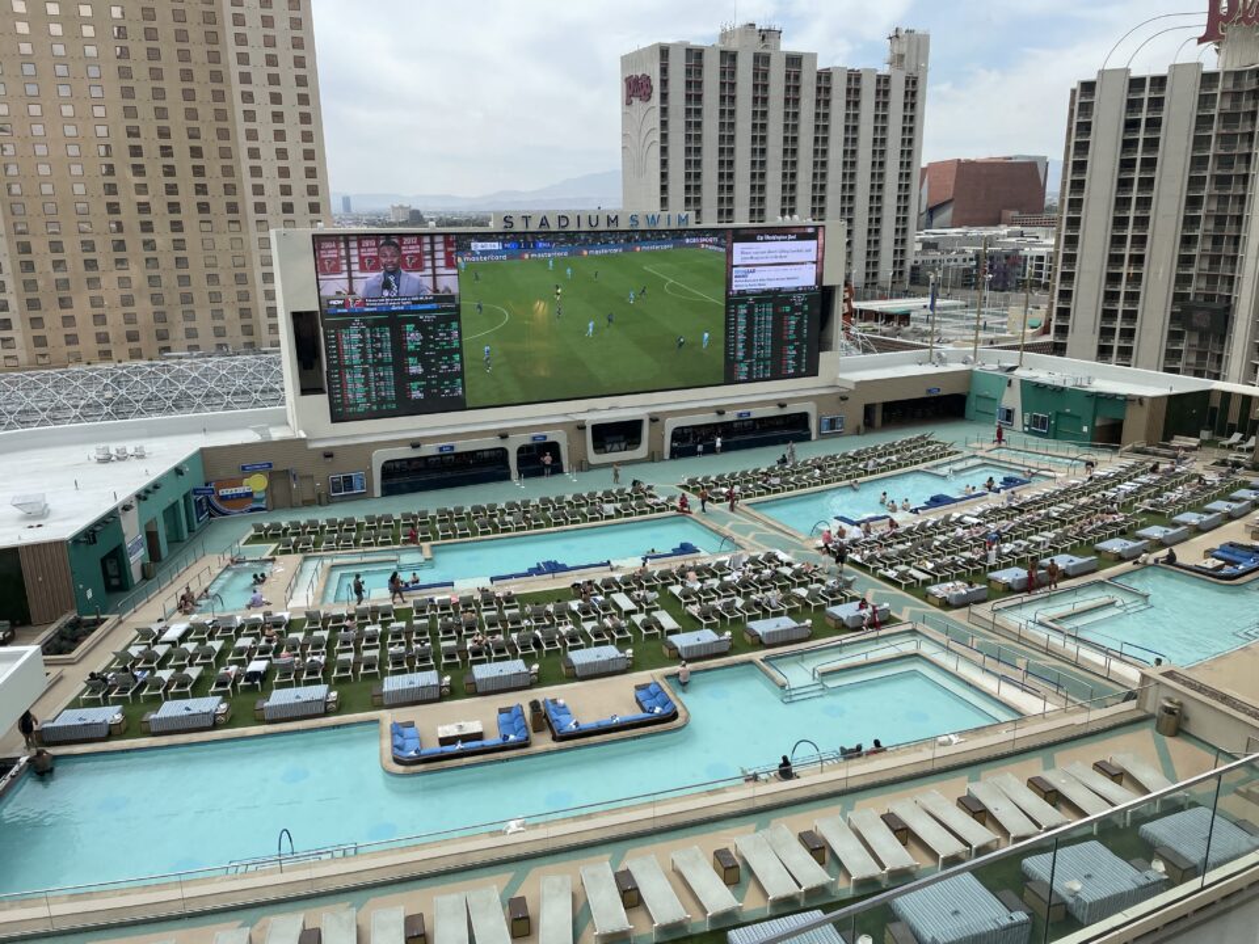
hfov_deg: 67.3
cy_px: 472
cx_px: 630
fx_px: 946
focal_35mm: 26
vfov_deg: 53.1
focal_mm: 4.2
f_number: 1.6
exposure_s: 1/477
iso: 32
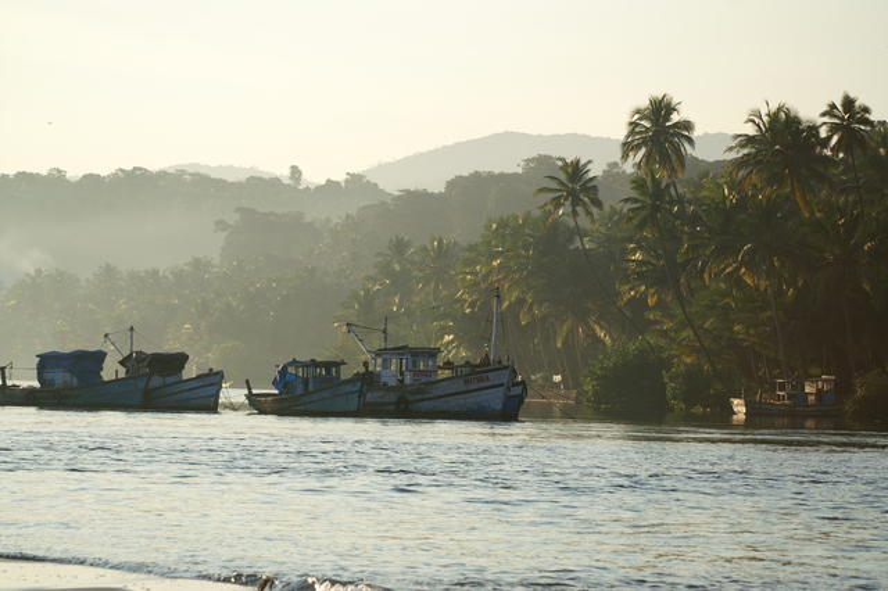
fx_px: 3698
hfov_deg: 13.7
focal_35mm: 150
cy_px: 296
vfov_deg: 9.1
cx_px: 444
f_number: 5.6
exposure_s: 1/640
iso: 100
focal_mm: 100
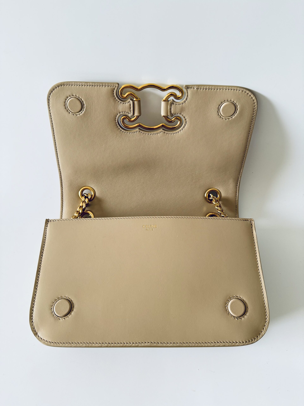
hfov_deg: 56.8
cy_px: 203
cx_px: 152
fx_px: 281
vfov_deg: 71.6
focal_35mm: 24
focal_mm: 6.76
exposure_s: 1/66
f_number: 1.78
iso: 200
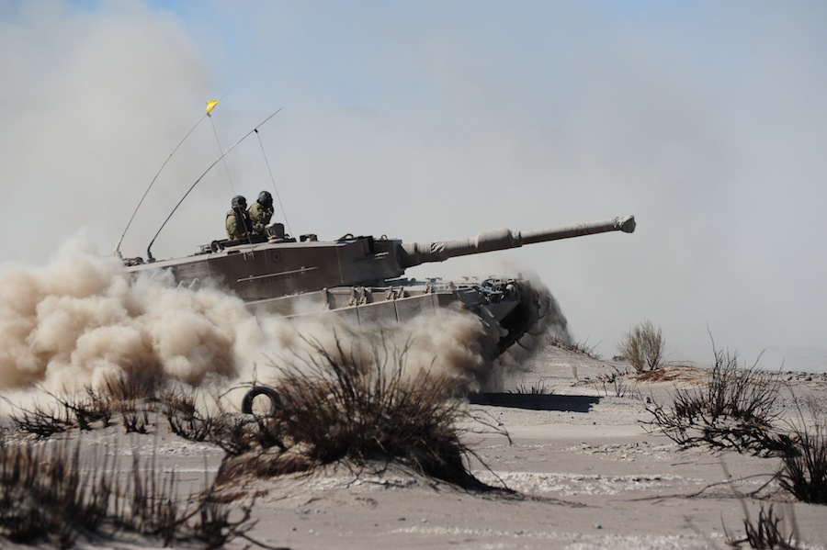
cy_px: 275
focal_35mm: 200
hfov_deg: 10.3
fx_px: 4592
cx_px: 414
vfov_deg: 6.9
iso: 500
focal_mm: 200
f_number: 5.3
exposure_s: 1/3200
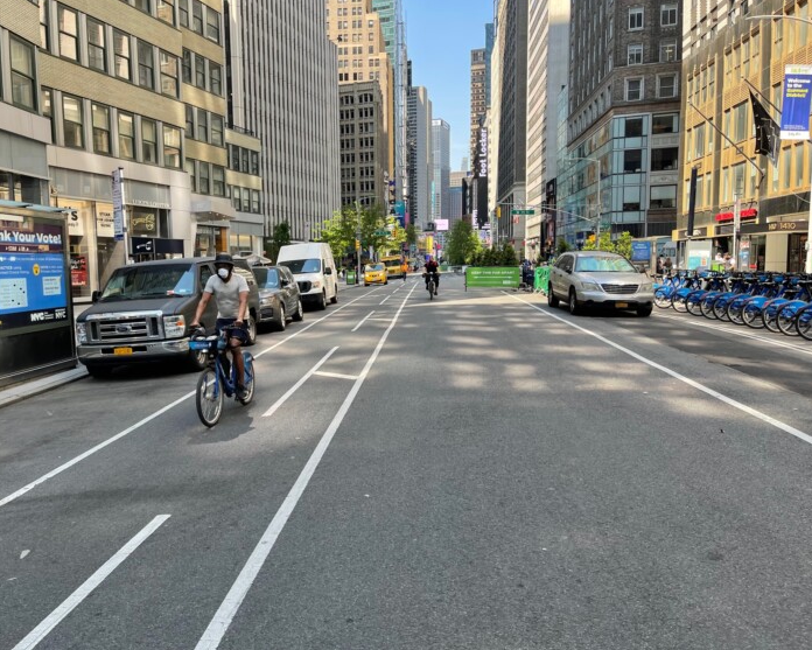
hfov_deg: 62.1
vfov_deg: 51.5
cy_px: 326
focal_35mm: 28
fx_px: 673
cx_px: 370
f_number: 1.6
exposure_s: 1/523
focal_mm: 5.1
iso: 32
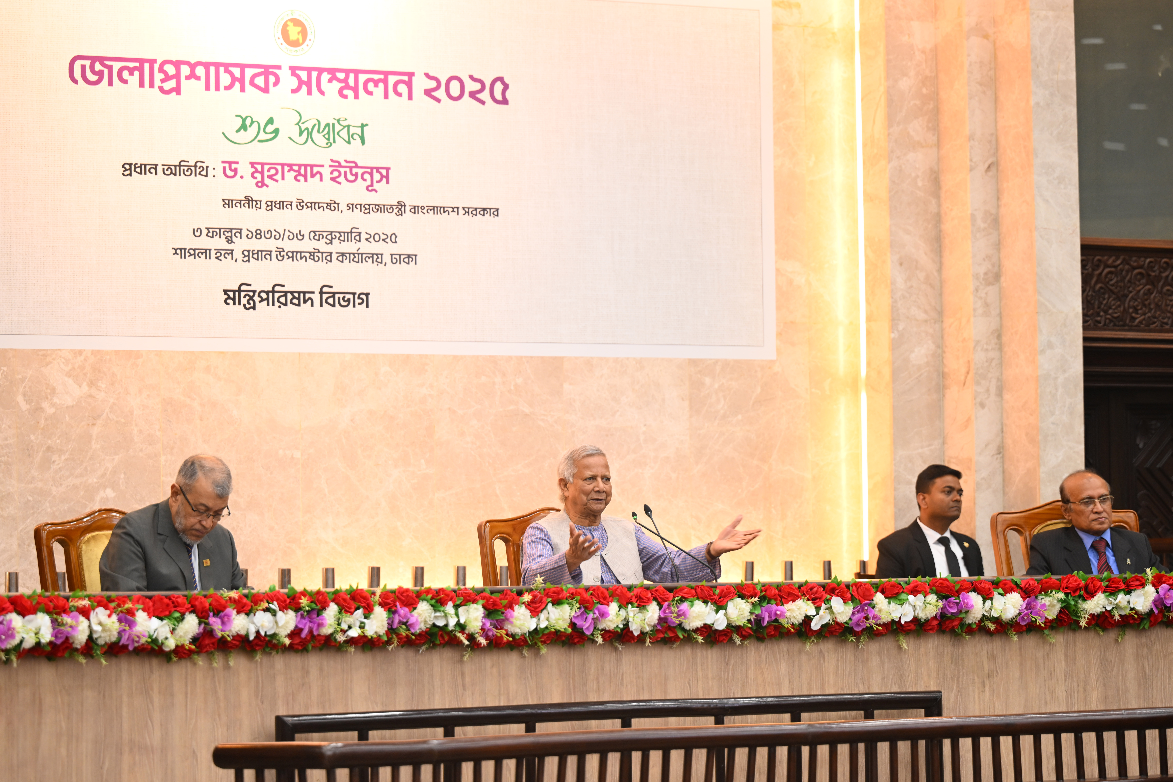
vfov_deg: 11.9
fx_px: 3747
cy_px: 391
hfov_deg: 17.8
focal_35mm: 115
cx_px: 586
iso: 500
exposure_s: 1/80
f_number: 2.8
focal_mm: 115
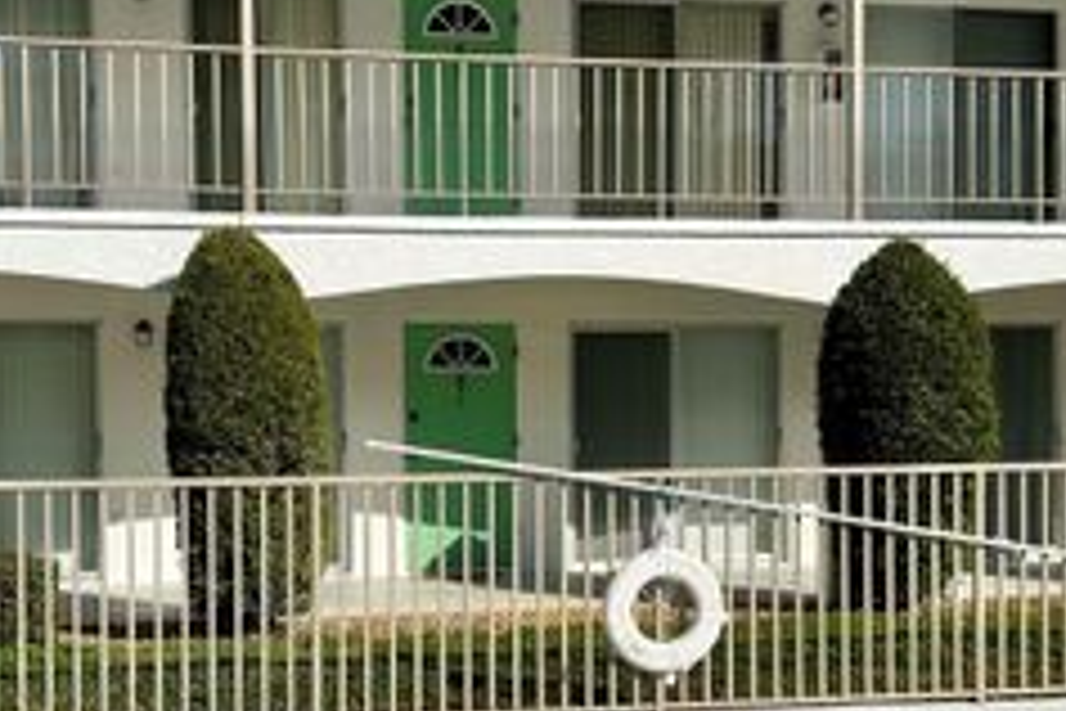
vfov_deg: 23.8
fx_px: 1688
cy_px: 407
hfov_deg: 35.0
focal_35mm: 57
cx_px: 508
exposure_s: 1/8000
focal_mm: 5.7
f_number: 1.5
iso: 50
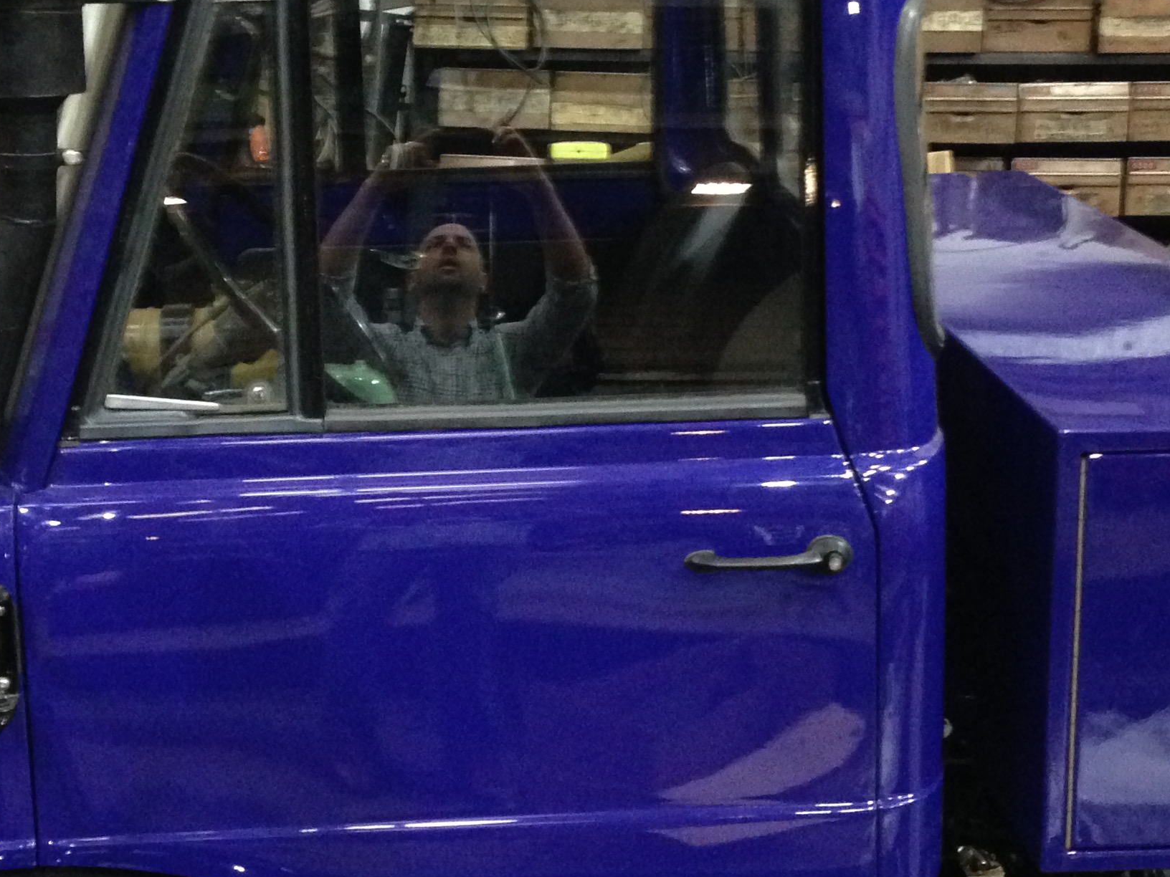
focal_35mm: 66
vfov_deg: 22.2
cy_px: 353
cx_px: 518
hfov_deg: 29.4
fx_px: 2231
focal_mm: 4.12
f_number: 2.4
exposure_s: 1/17
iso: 400
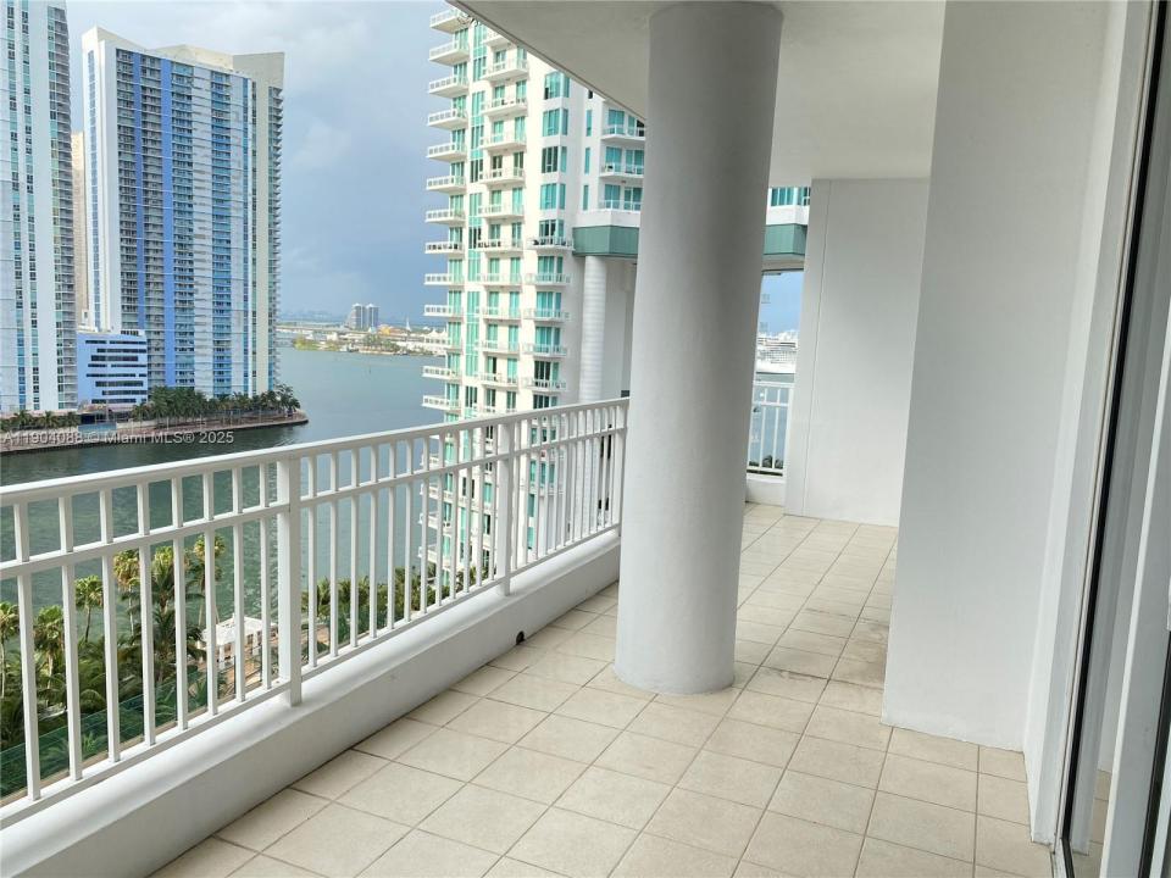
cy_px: 439
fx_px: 880
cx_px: 586
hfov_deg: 67.3
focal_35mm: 26
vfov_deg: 53.1
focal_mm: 4.25
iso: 32
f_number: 1.8
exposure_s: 1/682
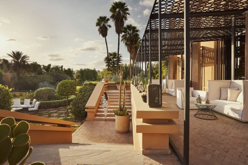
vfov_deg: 64.5
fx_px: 131
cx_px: 124
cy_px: 82
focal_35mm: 19
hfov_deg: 86.9
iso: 200
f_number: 13
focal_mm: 19
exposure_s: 1/125
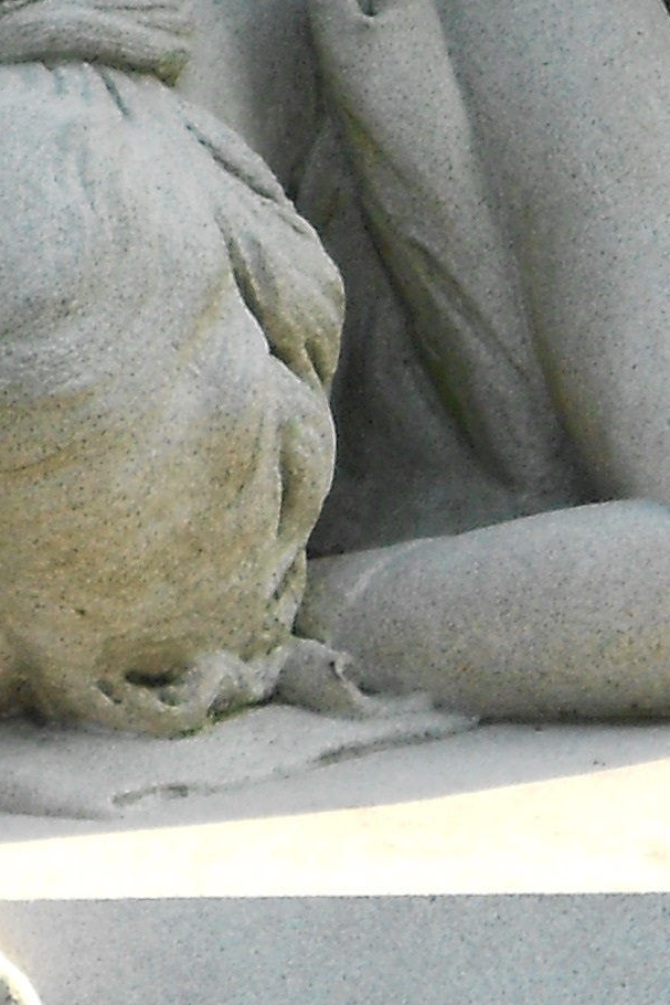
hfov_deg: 5.7
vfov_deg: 8.5
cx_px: 39
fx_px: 6753
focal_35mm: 242
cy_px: 467
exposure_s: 1/100
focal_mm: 8.8
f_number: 4.5
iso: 80
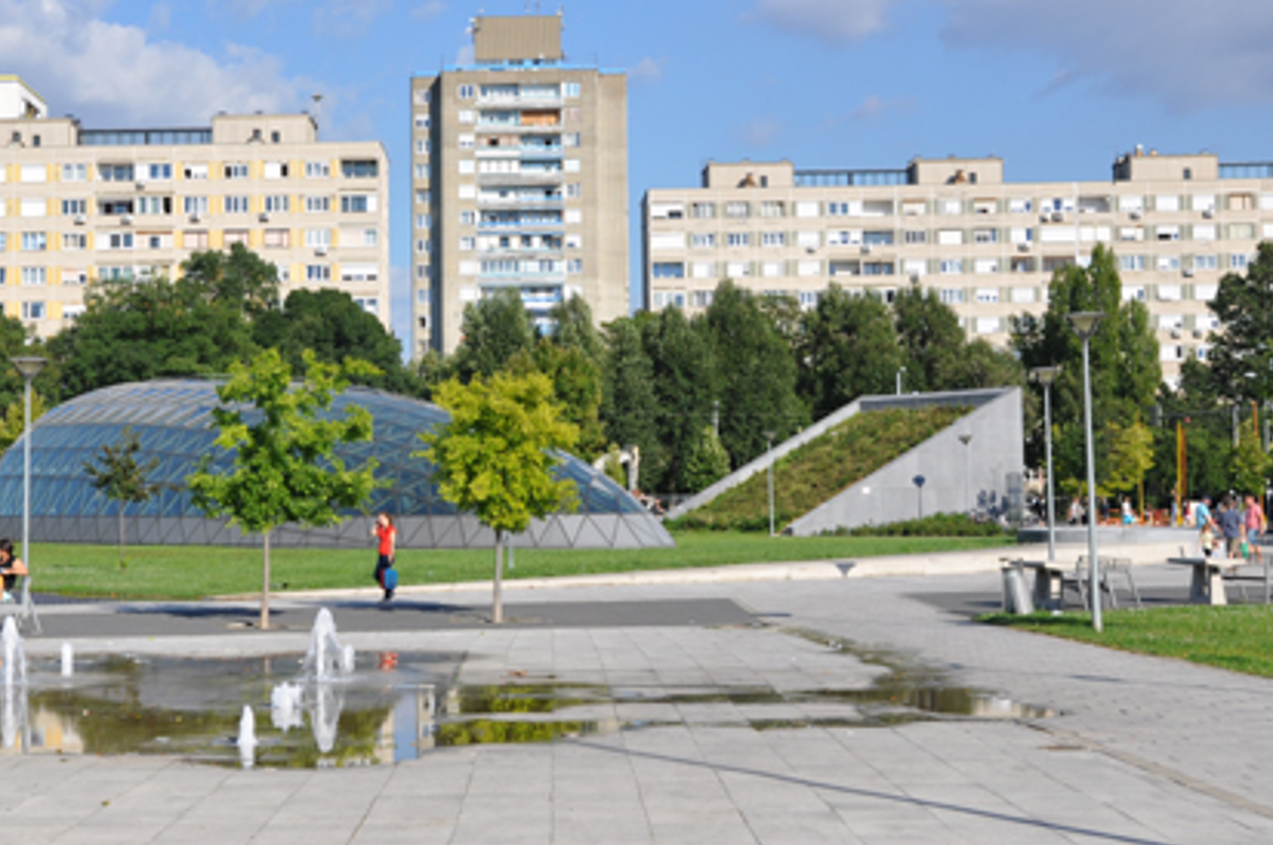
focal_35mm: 70
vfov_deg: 19.4
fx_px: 2471
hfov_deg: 28.7
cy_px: 330
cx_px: 404
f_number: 10
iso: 200
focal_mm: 32
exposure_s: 1/400
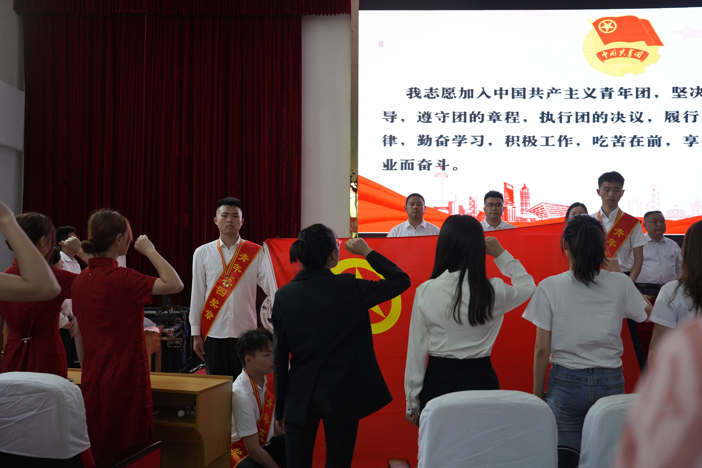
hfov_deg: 54.4
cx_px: 351
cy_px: 234
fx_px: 682
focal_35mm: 35
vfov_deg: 37.9
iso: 1250
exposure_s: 1/160
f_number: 4
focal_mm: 35
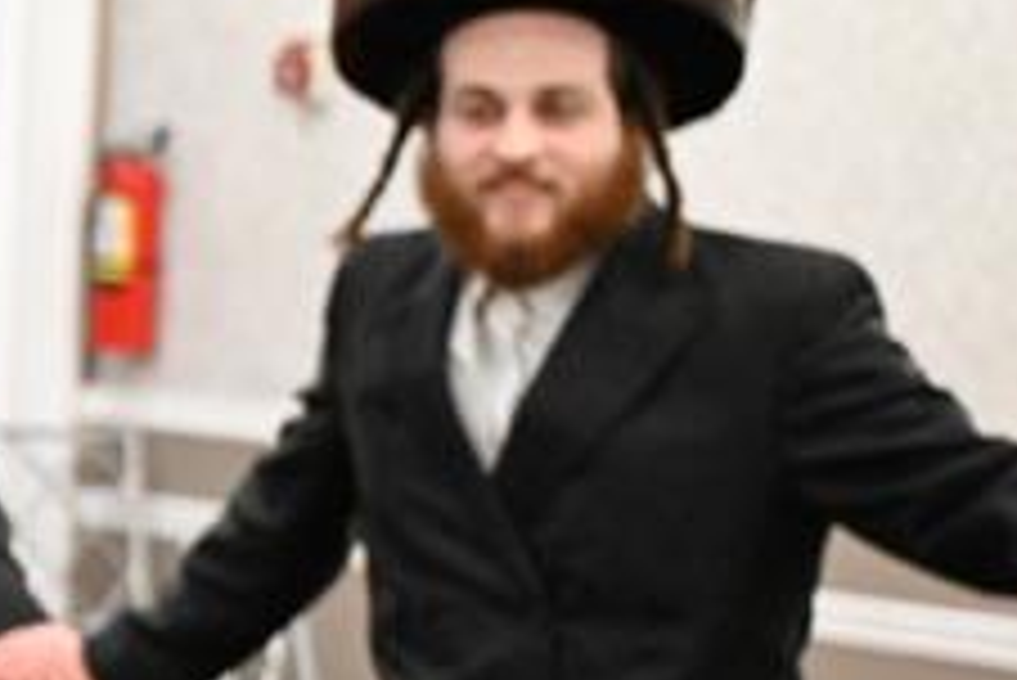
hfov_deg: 11.4
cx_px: -1215
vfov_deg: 8.8
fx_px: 4417
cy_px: 295
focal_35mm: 156
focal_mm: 34.5
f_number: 2.8
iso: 3200
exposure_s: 1/250
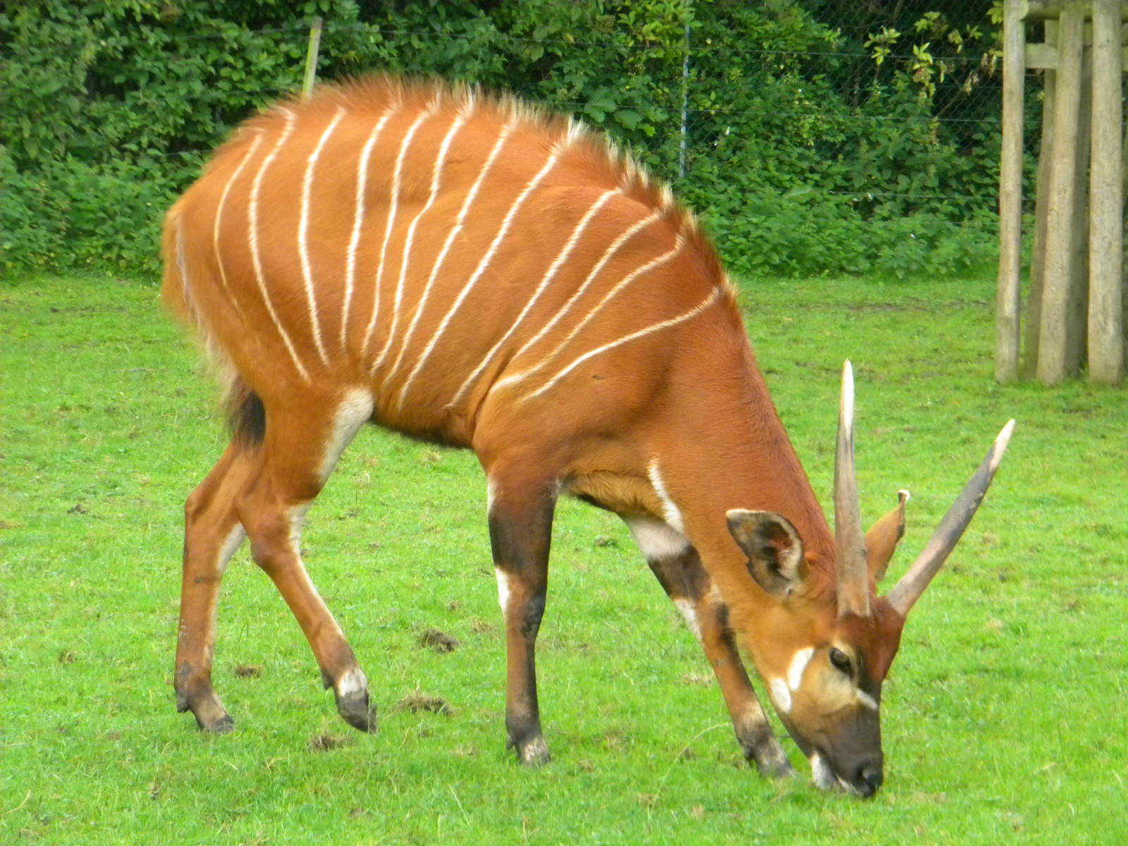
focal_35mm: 148
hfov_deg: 13.3
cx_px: 564
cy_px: 423
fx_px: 4823
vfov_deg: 10.0
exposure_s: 1/165
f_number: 5
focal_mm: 26.8
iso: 400
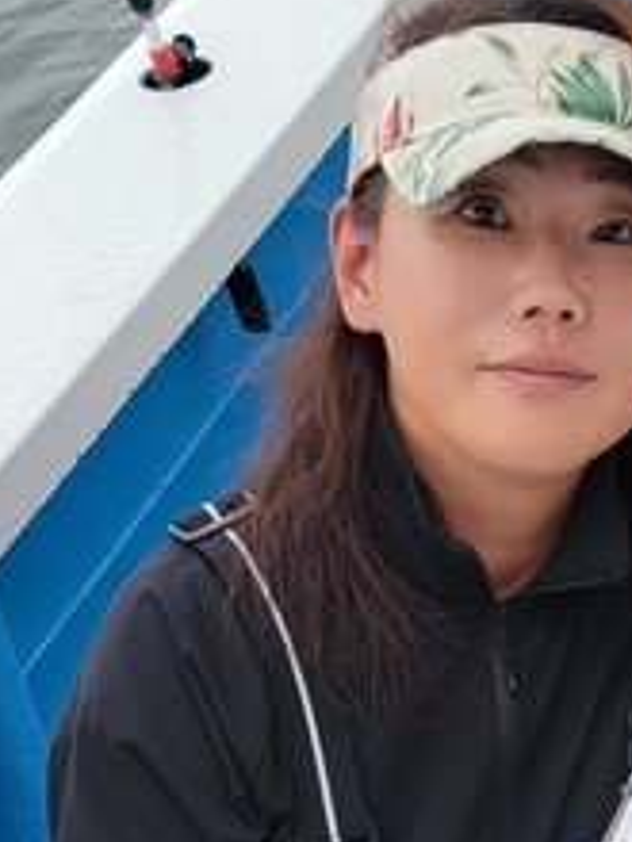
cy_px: 1022
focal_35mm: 101
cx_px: 628
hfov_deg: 14.4
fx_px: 2459
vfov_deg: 18.4
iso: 40
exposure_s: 1/1050
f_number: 1.8
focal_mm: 5.4
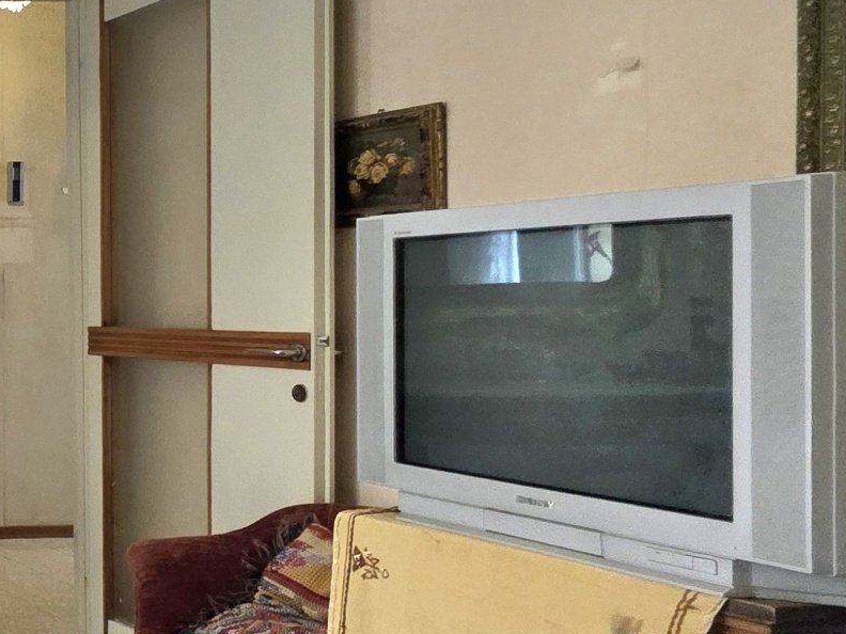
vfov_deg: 34.3
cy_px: 315
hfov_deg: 26.6
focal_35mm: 42
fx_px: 1026
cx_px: -502
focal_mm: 2.2
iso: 250
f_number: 1.9
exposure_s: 1/101
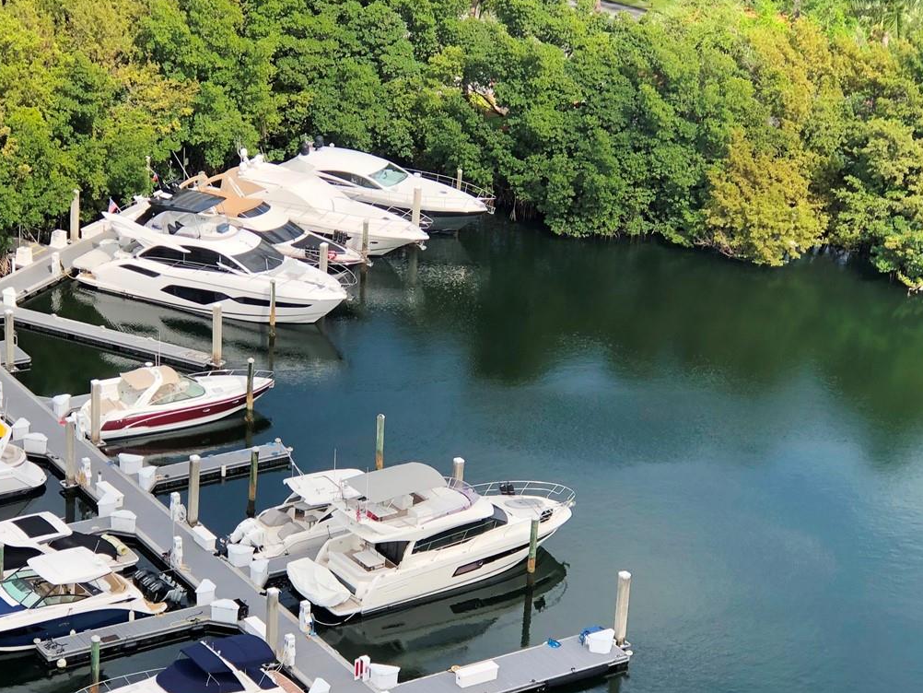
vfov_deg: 16.2
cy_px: 355
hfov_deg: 21.5
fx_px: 2427
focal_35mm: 91
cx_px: 387
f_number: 2.8
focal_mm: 6.6
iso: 20
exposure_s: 1/415
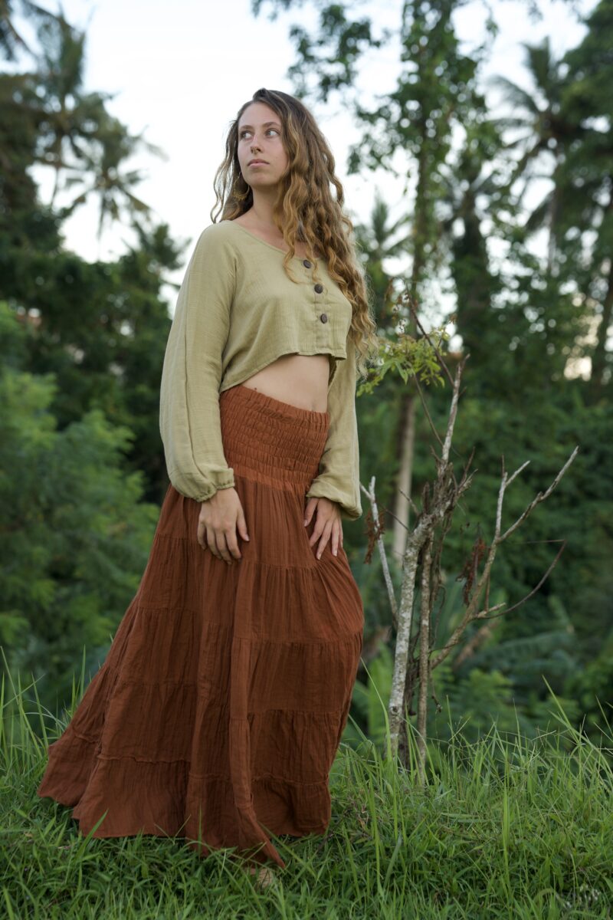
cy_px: 460
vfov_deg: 25.7
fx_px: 2018
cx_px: 306
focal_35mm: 79
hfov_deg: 17.3
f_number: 4
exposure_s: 1/160
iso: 125
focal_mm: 79
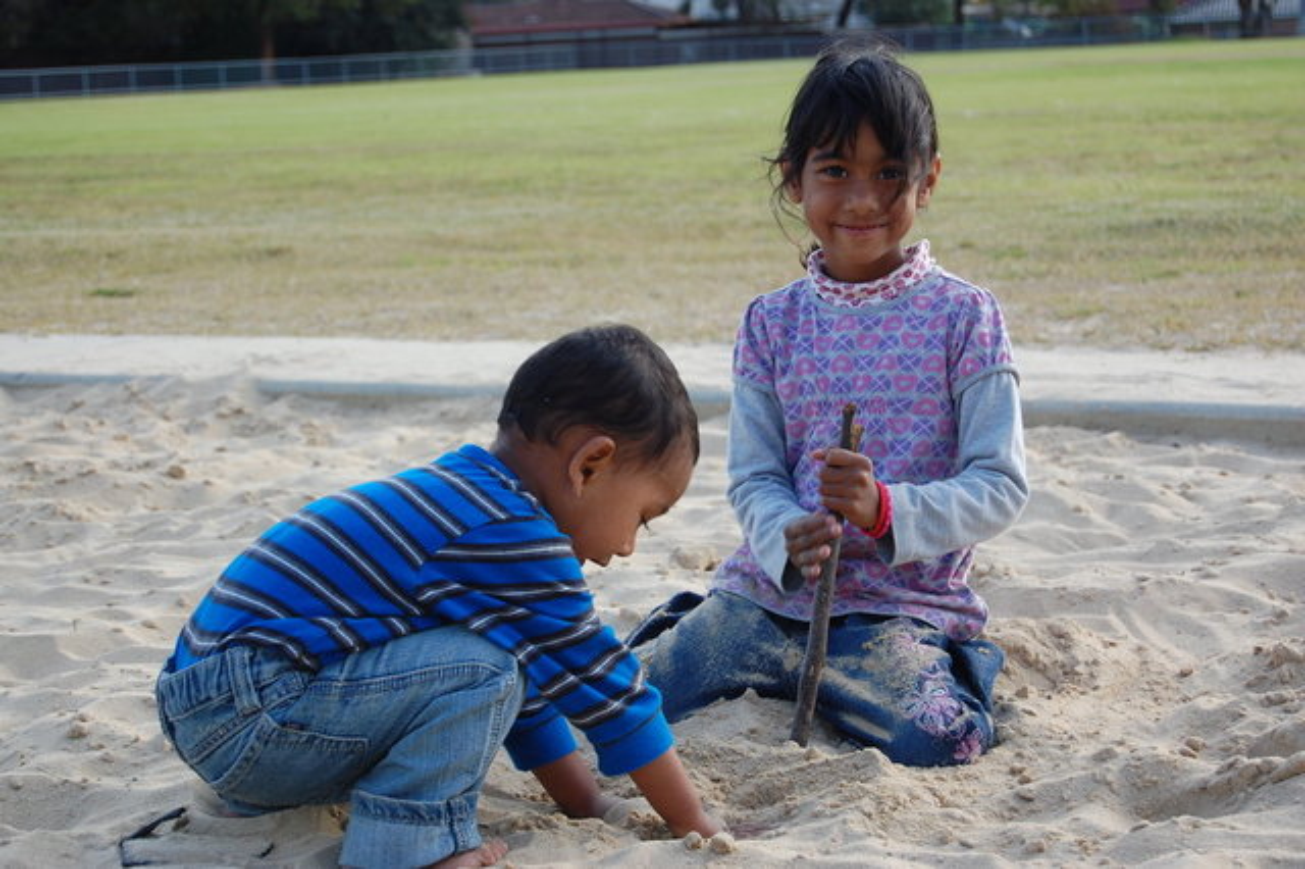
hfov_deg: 24.6
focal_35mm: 82
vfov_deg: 16.5
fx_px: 2989
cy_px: 434
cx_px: 652
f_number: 6.3
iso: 200
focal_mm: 55
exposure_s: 1/160
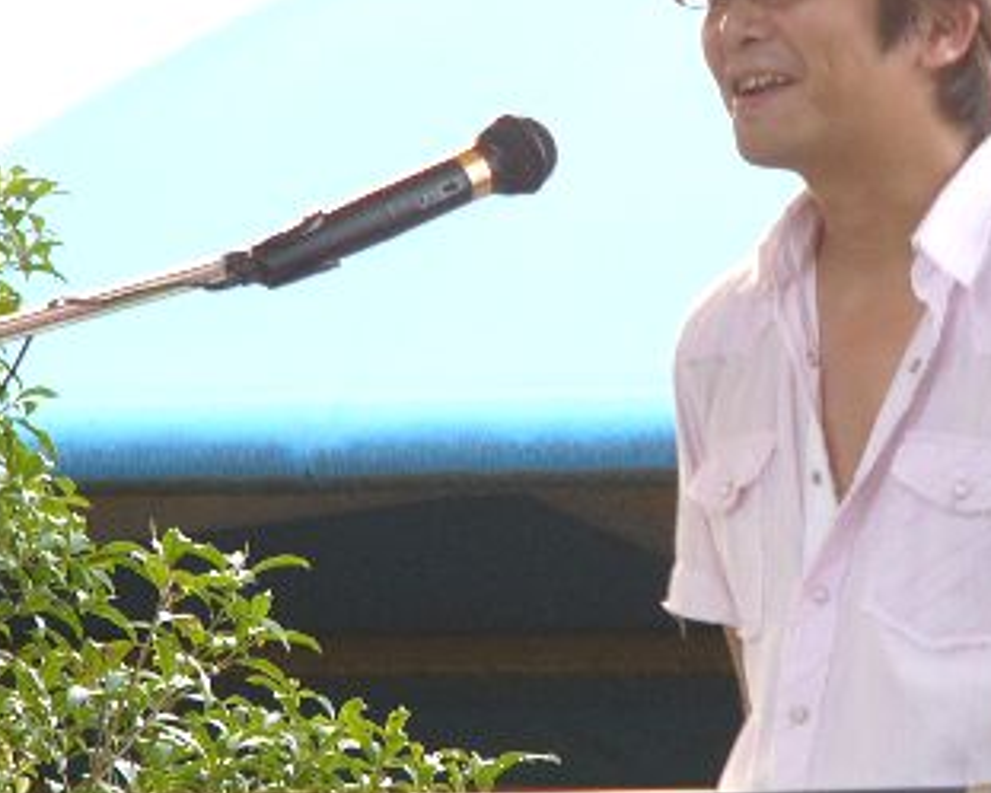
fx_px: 12205
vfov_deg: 3.7
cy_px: 373
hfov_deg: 4.6
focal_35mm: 416
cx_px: 778
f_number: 2.8
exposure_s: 1/40
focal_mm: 34.4
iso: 50
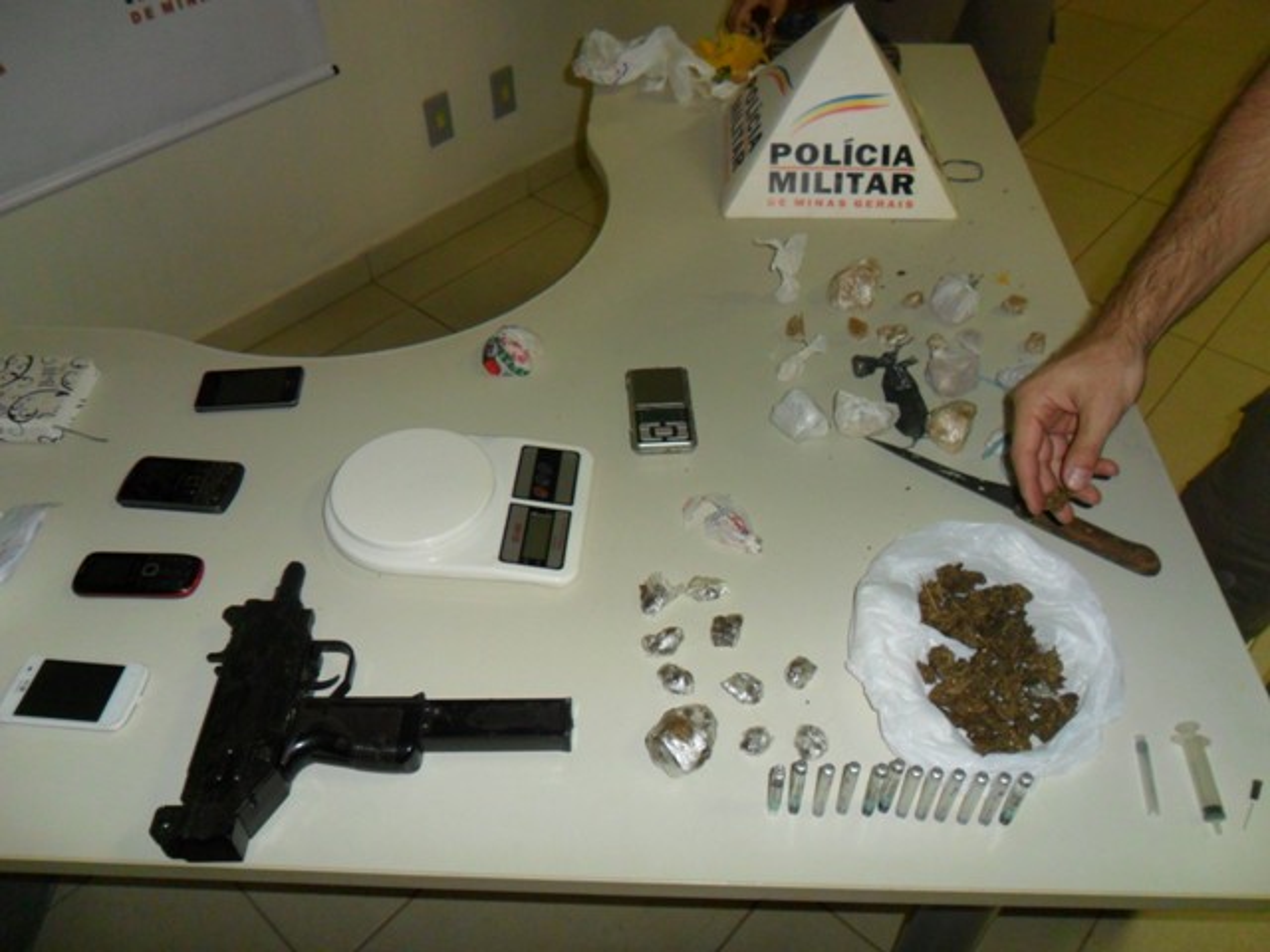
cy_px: 476
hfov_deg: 65.3
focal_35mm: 27
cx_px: 635
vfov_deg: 51.4
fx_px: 991
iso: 200
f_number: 3.5
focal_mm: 4.9
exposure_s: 1/45
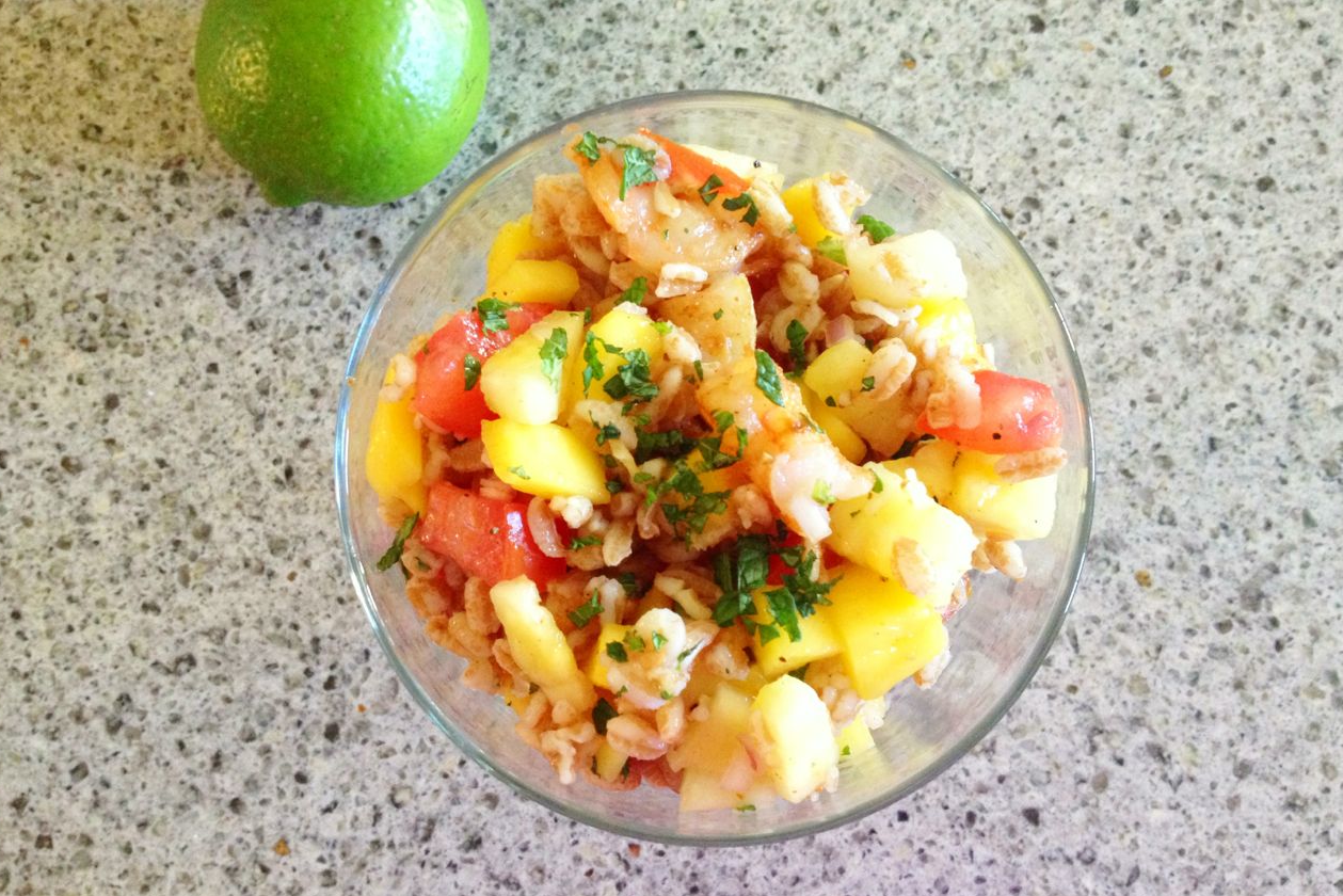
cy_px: 459
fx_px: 1381
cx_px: 669
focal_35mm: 37
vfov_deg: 36.0
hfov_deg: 51.9
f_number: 2.4
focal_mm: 4.28
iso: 250
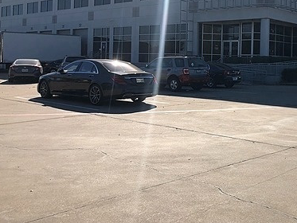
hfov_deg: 40.6
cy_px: 61
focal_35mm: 45
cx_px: 232
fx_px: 386
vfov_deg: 31.7
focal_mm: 4
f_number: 1.8
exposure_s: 1/3040
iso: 25
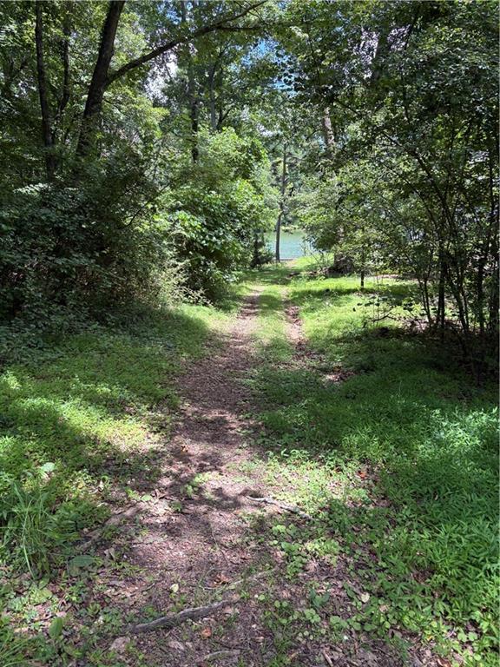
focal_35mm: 26
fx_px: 501
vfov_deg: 67.3
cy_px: 334
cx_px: 250
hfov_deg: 53.1
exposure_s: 1/348
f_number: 1.6
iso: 50
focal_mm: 5.96
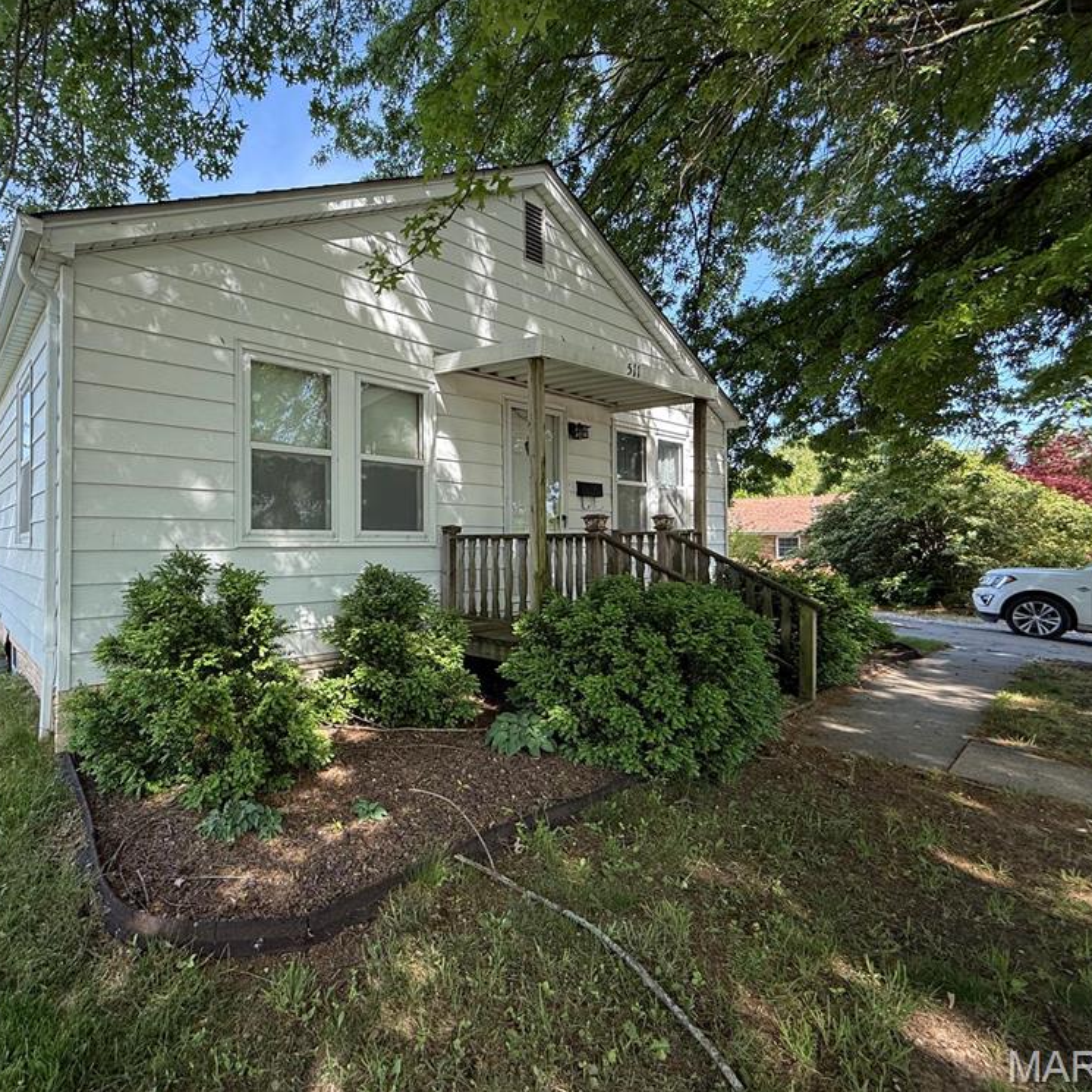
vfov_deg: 84.0
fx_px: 607
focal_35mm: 17
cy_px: 535
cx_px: 405
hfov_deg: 82.3
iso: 64
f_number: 2.2
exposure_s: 1/293
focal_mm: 2.22
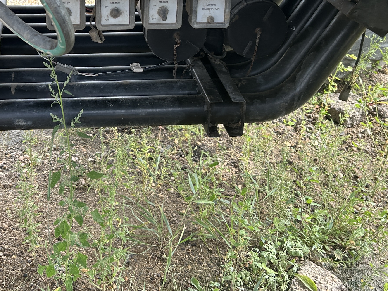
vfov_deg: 24.4
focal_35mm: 59
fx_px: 661
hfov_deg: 32.3
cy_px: 53
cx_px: 121
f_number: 1.5
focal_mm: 5.7
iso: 50
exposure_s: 1/366
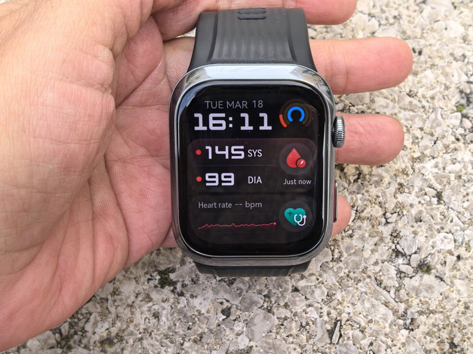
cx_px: 236
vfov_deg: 27.0
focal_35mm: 54
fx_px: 737
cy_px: 177
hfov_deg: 35.6
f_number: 4
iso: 100
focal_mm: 8.5
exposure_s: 1/100
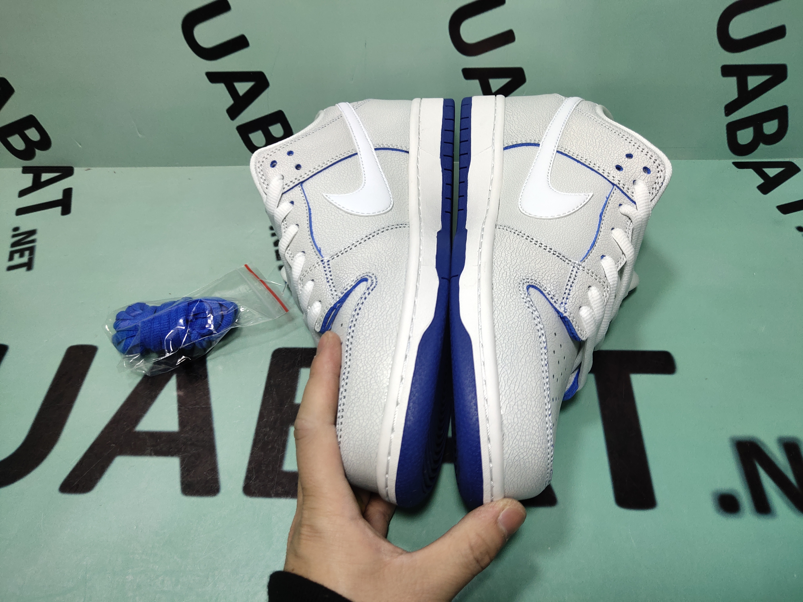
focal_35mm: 30
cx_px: 402
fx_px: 696
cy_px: 301
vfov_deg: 46.8
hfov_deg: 60.0
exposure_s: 1/100
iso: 73
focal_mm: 4.35
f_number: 1.79
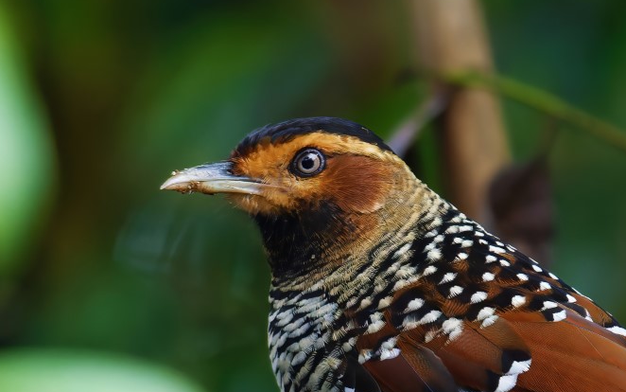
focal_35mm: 1272
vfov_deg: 1.0
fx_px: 21705
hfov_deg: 1.7
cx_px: 433
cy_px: 454
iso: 3200
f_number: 6.3
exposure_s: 1/800
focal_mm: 340
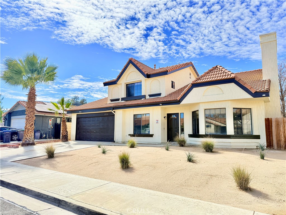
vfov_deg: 56.8
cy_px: 108
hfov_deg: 71.6
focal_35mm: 24
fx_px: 198
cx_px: 143
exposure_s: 1/2299
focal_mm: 6.76
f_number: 1.78
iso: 100
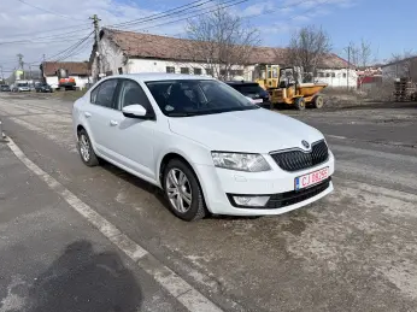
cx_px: 207
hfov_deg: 69.4
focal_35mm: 25
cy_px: 153
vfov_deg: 54.8
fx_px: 301
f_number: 1.78
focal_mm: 6.76
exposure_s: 1/6173
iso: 80
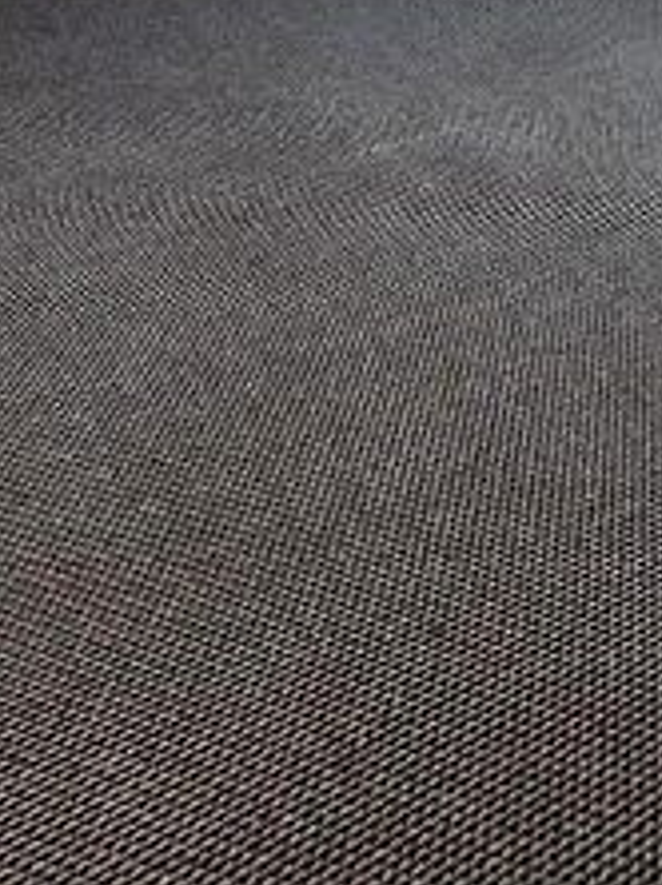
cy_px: -94
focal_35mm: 41
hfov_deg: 33.8
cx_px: 554
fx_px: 1047
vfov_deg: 38.0
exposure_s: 1/145
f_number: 2.2
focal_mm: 2.2
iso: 50
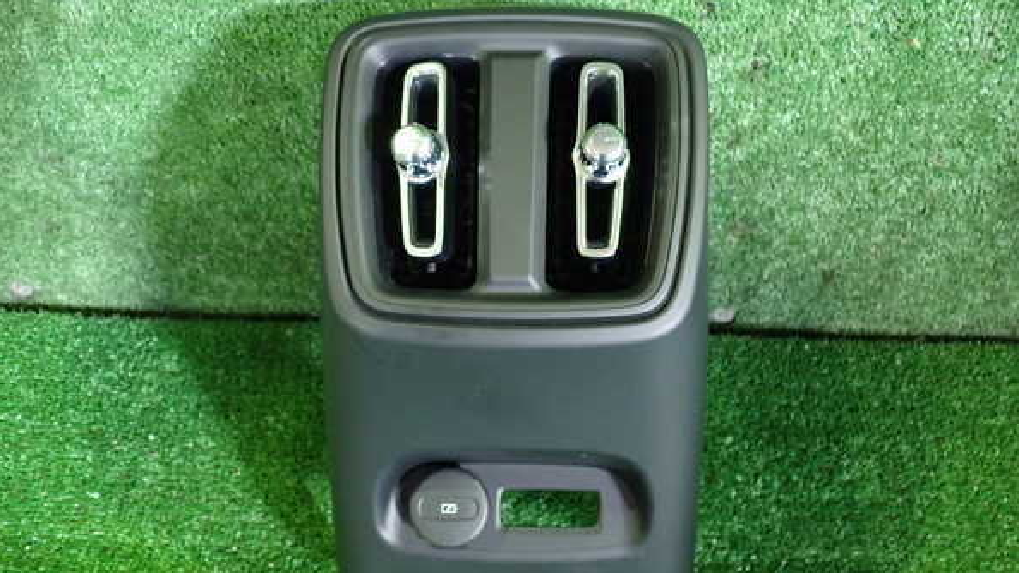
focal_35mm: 33
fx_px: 892
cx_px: 508
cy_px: 302
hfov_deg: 59.5
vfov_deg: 35.6
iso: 800
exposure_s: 1/20
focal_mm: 5.4
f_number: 2.3
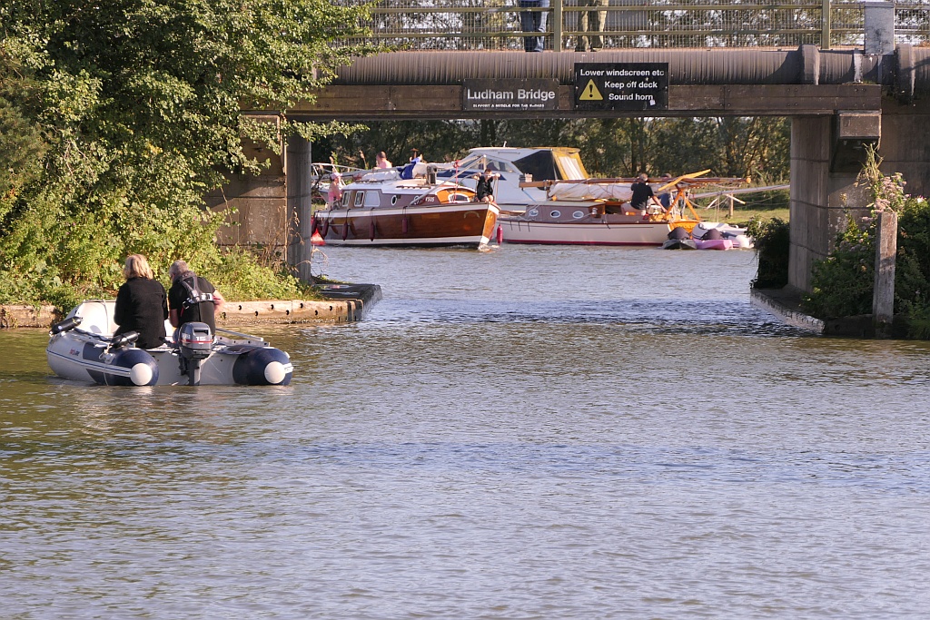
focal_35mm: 268
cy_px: 310
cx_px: 465
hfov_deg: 7.7
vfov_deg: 5.1
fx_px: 6924
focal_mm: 98.5
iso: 200
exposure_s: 1/640
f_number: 4.5
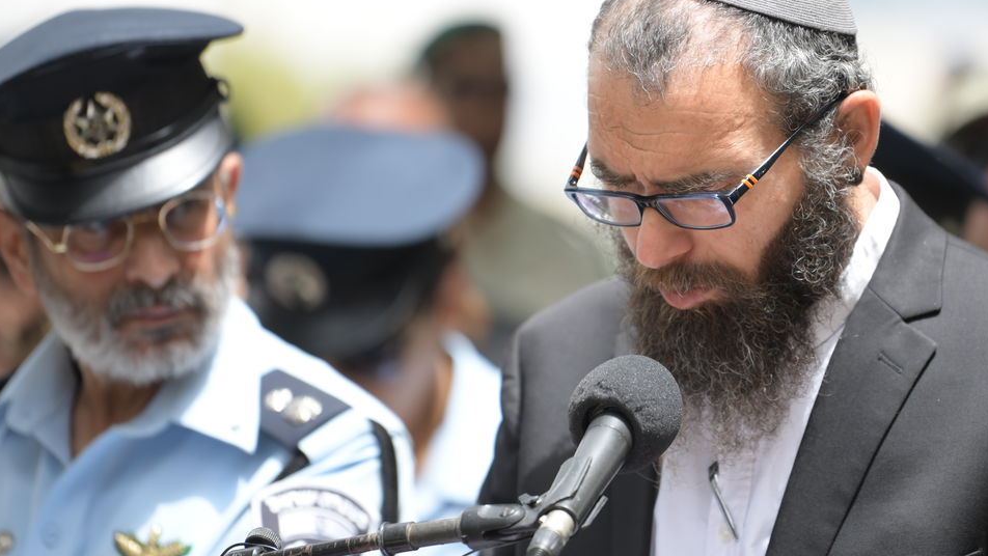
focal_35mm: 308
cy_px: 243
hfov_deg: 7.0
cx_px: 706
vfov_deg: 3.9
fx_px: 8071
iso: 500
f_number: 2.8
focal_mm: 200
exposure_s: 1/2000
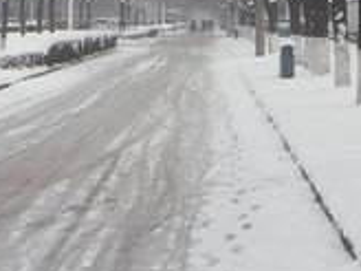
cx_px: 423
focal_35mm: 139
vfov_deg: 10.3
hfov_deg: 13.8
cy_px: -137
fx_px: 1450
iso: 50
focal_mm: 6.3
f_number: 6.6
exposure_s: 1/179
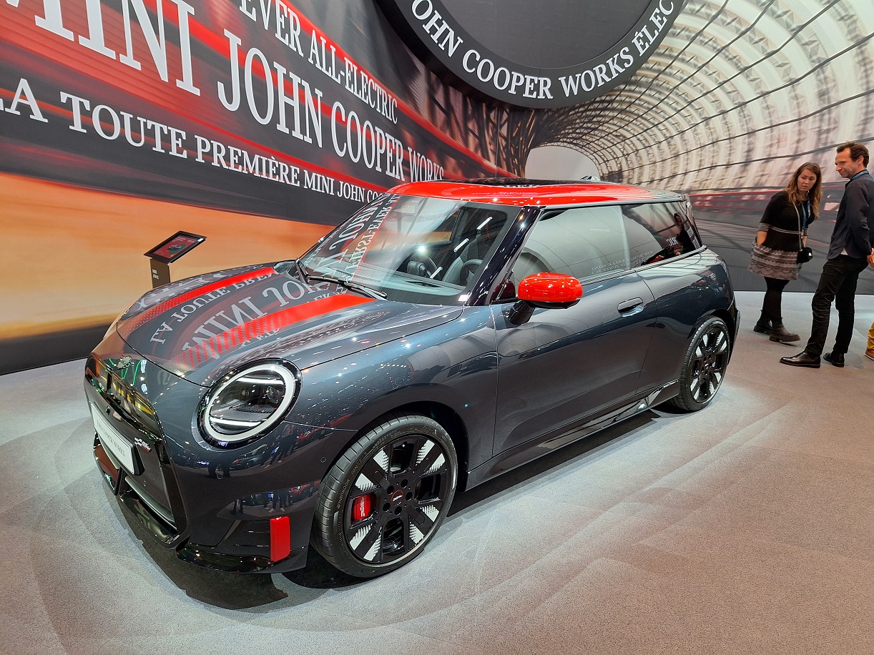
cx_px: 437
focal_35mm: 23
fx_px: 581
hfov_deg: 73.9
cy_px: 328
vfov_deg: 58.9
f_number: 1.8
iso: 80
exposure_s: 1/50
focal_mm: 5.54
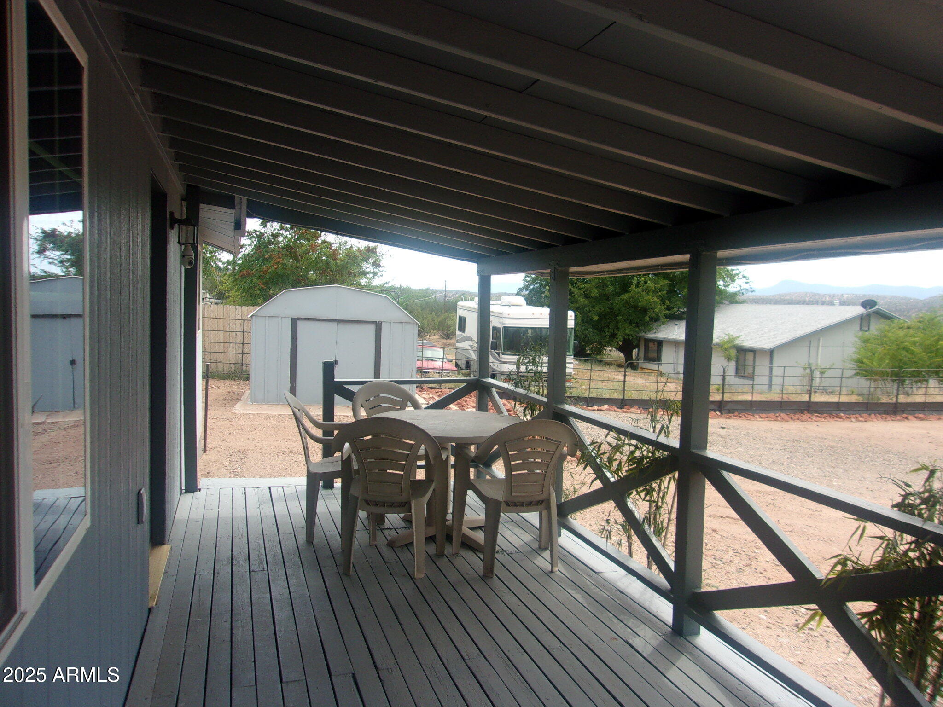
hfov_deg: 65.3
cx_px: 472
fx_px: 736
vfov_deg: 51.4
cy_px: 354
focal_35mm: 27
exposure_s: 1/400
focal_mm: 4.9
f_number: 3
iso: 80
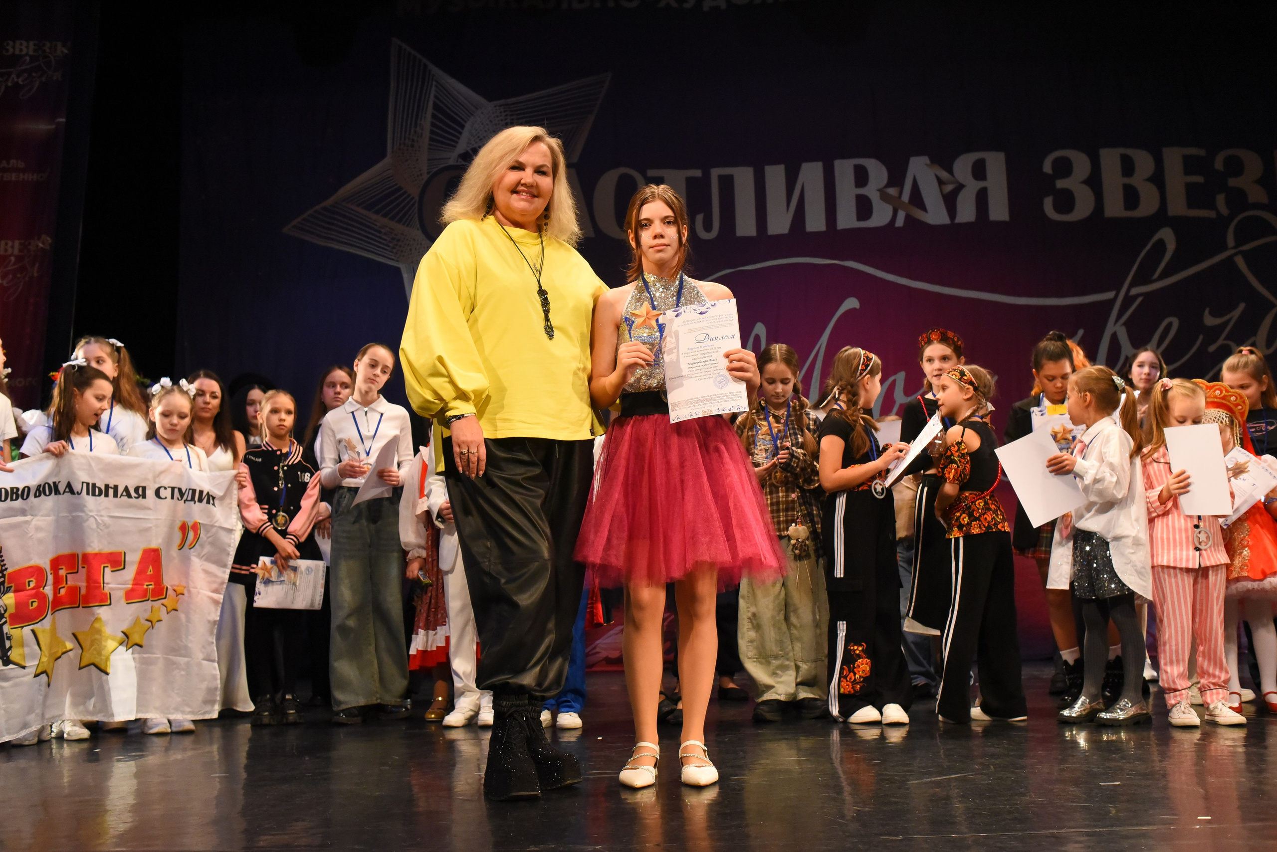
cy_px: 426
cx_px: 638
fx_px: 1242
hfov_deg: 54.4
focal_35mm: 35
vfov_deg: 37.9
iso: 5000
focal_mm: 35
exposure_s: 1/250
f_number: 6.3
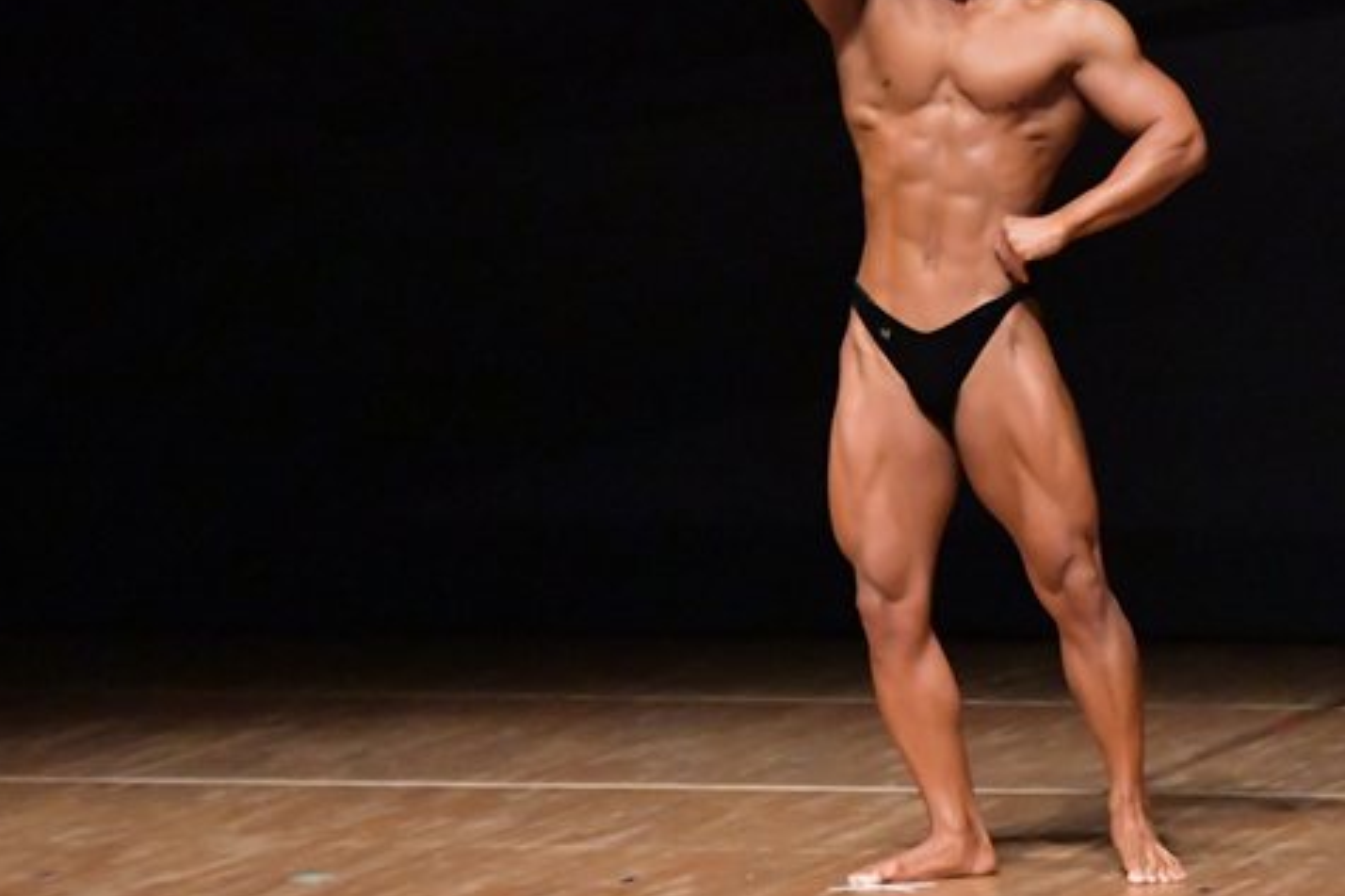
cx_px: 1005
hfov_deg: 5.6
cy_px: 334
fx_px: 13669
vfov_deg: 3.8
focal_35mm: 366
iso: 12800
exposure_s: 1/400
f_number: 5.6
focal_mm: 150
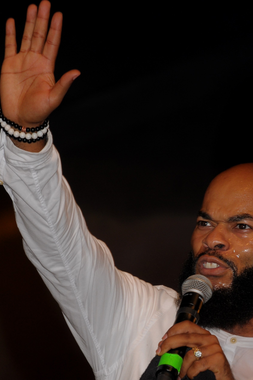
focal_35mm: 420
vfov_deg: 4.9
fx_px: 4437
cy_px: 317
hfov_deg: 3.3
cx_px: 190
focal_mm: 165
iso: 320
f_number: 8
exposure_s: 1/100
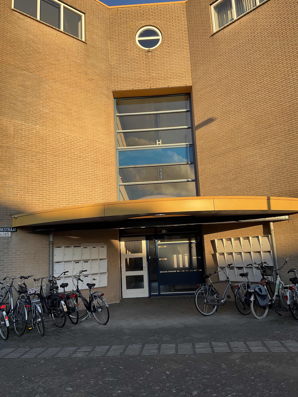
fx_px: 333
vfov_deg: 61.7
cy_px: 198
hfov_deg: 48.2
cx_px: 149
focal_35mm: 29
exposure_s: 1/728
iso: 16
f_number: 1.8
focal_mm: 3
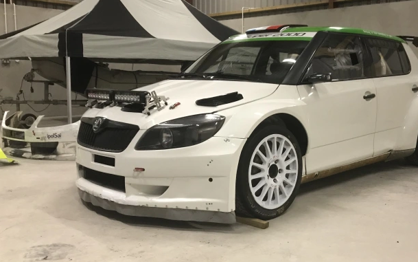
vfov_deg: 32.8
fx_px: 444
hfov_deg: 49.9
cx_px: 262
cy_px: 129
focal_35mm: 39
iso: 100
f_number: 1.8
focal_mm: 3.99
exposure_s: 1/7
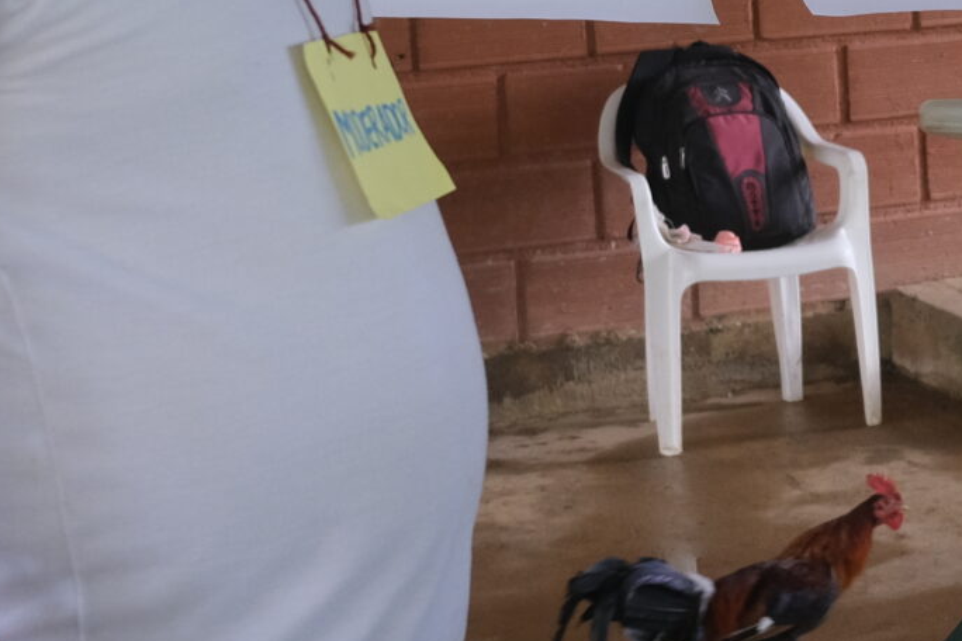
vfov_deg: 13.5
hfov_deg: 19.2
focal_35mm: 101
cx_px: 1112
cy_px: 174
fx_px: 2699
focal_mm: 18
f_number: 3.2
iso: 640
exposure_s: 1/125
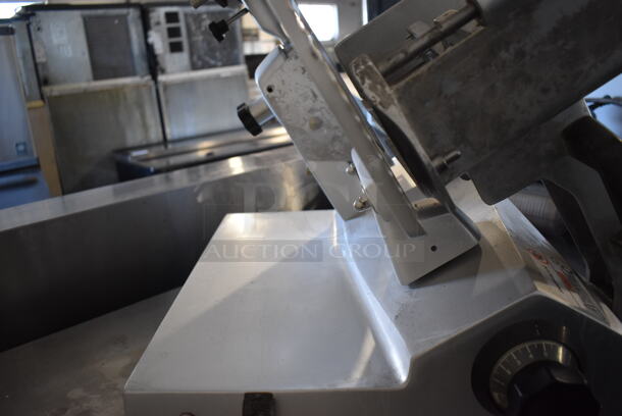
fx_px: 467
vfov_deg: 48.0
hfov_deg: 67.3
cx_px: 311
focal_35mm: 27
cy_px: 208
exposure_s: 1/125
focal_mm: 18
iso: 1250
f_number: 3.5
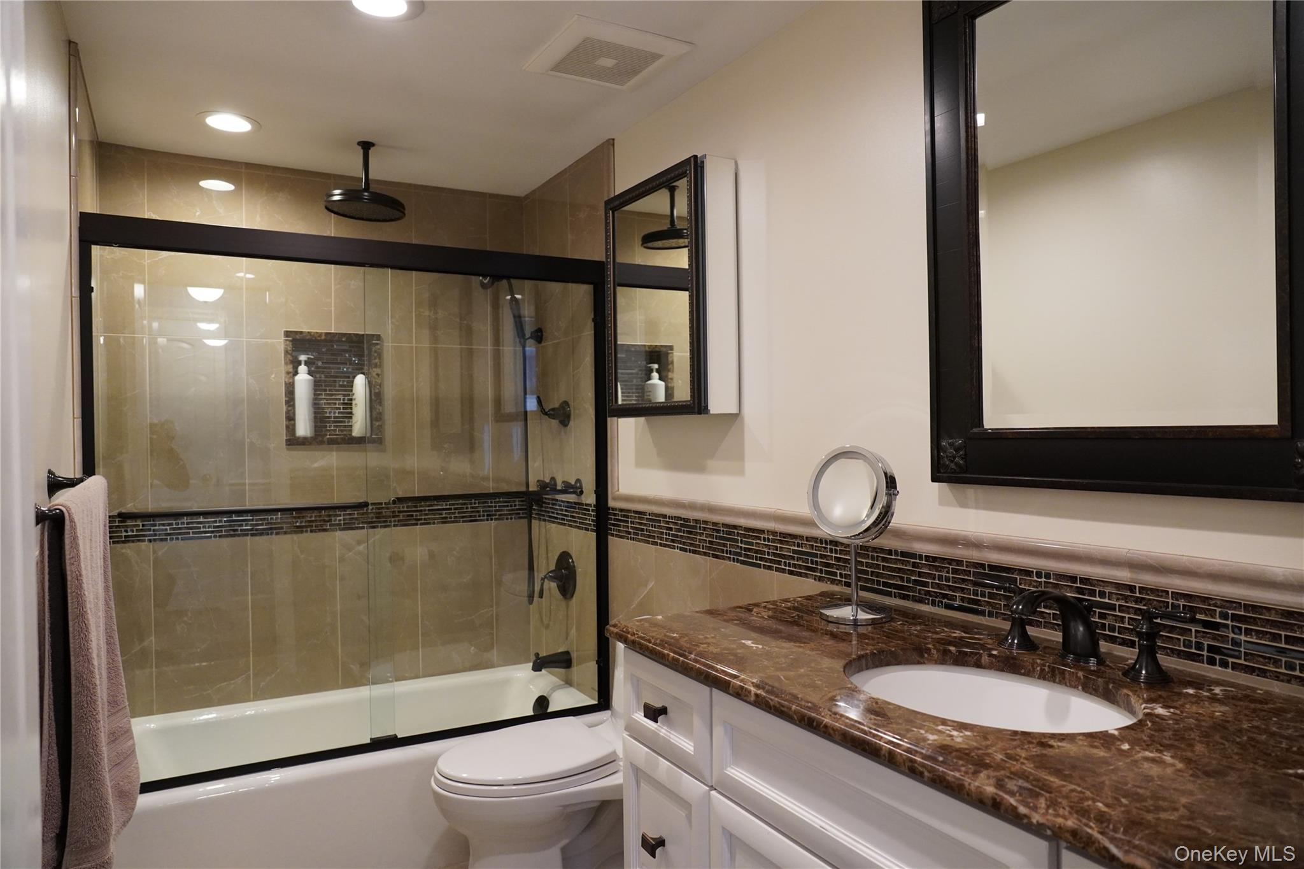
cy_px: 434
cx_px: 652
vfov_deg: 53.1
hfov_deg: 73.7
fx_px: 869
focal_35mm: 24
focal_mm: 16
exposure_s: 1/160
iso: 1600
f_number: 3.2
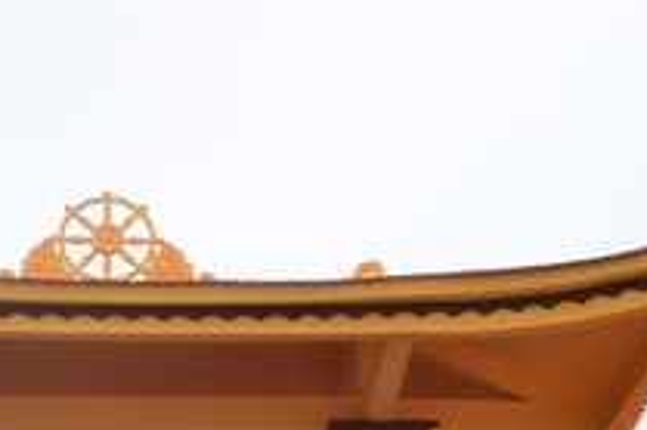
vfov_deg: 11.8
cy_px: 608
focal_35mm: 112
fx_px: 2011
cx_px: 180
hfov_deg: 18.2
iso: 1000
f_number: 25
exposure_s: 1/250
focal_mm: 24
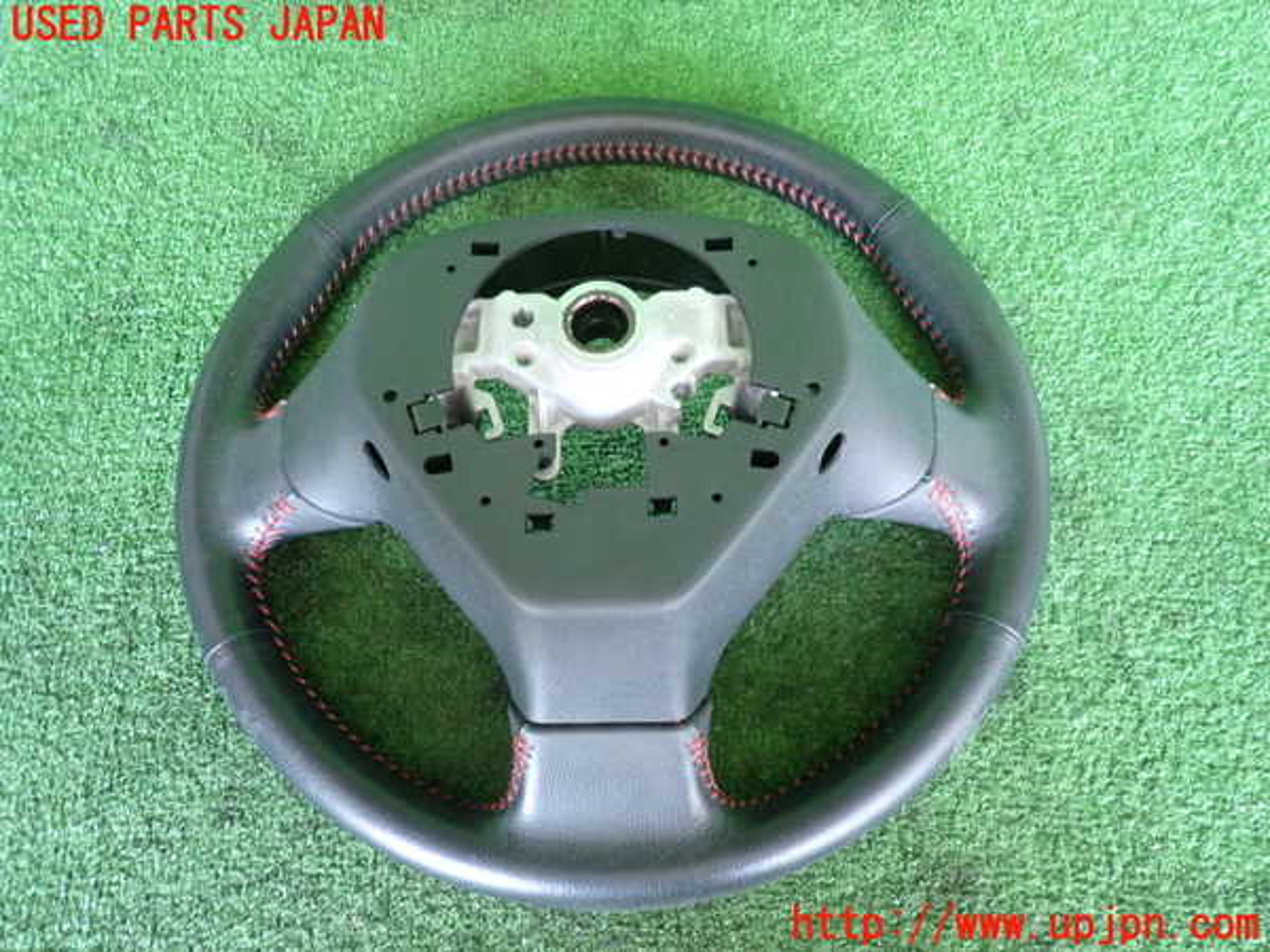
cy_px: 476
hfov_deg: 69.4
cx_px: 635
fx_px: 917
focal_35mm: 25
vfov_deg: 54.9
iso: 800
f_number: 2
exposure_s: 1/30
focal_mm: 4.5
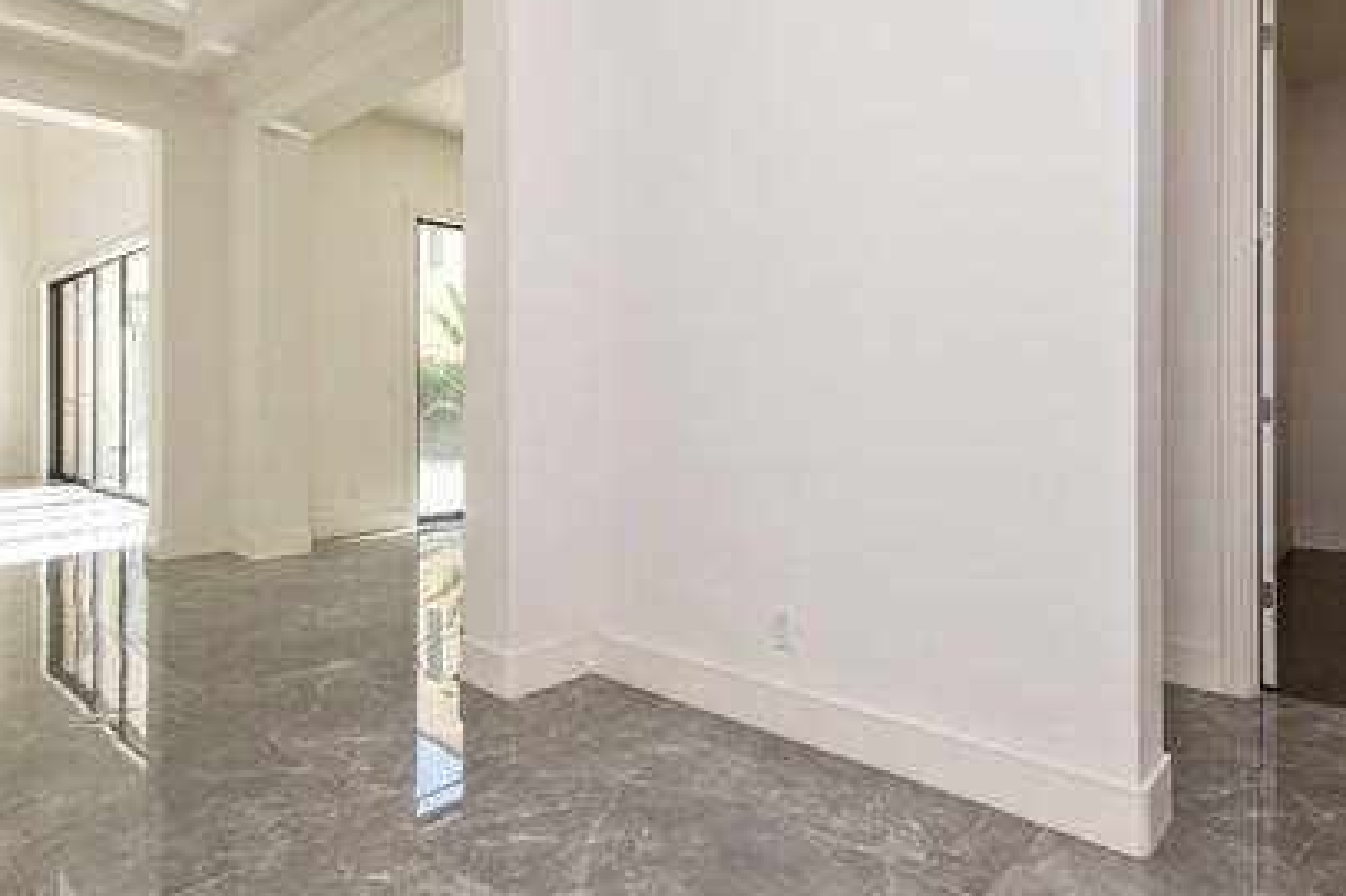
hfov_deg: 78.4
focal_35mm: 22
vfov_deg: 57.1
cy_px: 410
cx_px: 731
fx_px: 822
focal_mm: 14
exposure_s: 1/100
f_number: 5
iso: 200
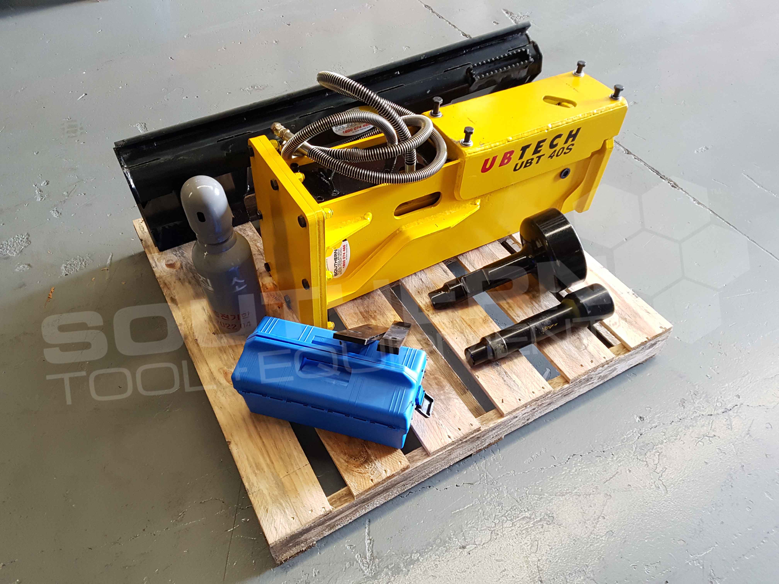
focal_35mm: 26
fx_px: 585
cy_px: 292
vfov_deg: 53.1
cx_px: 390
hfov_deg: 67.3
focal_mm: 4.2
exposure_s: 1/25
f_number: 1.7
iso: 250
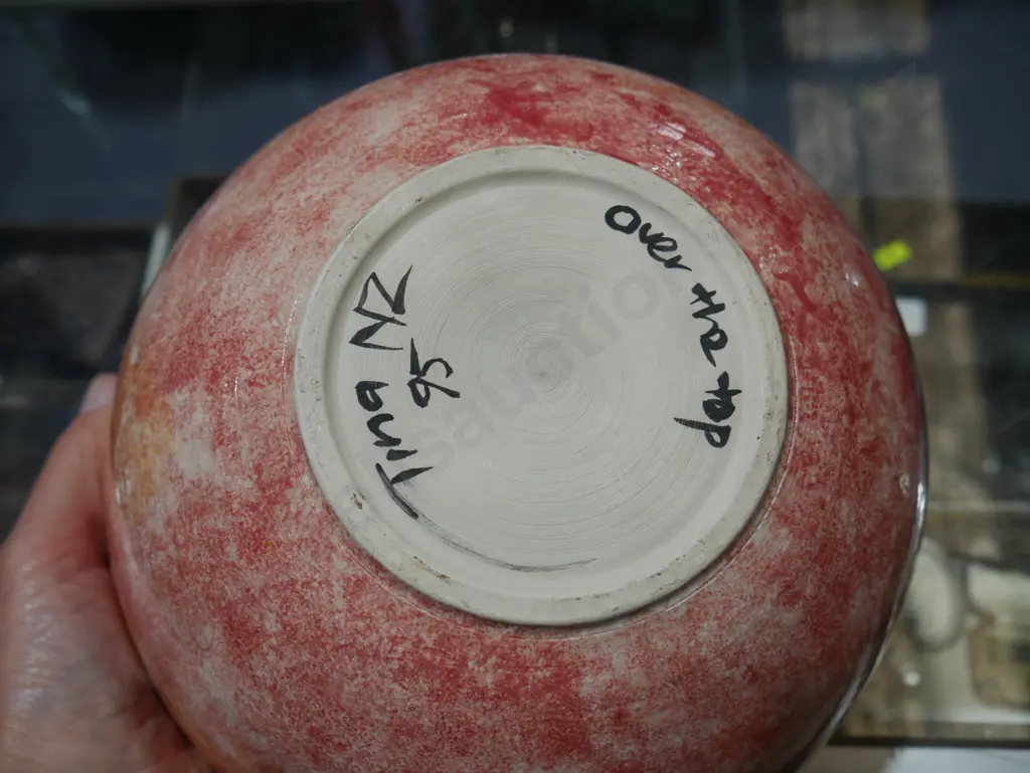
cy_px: 386
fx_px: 893
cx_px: 515
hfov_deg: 59.9
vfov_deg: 46.8
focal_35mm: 30
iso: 200
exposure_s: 1/125
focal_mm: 15
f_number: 4.5
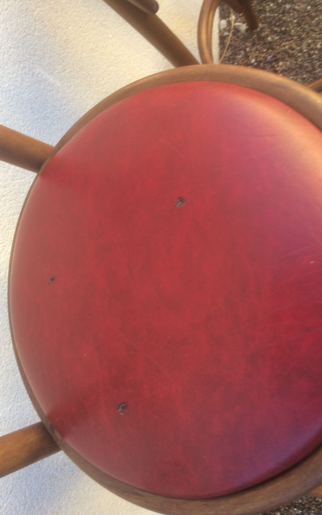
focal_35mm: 31
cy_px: 256
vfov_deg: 61.2
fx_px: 435
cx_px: 162
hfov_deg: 40.6
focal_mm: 4.15
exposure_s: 1/100
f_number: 2.2
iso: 32
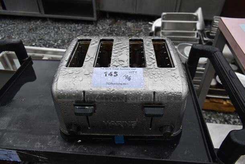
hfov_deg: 67.3
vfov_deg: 48.0
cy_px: 82
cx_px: 122
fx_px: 184
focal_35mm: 27
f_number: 6.3
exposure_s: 1/160
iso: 100
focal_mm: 18
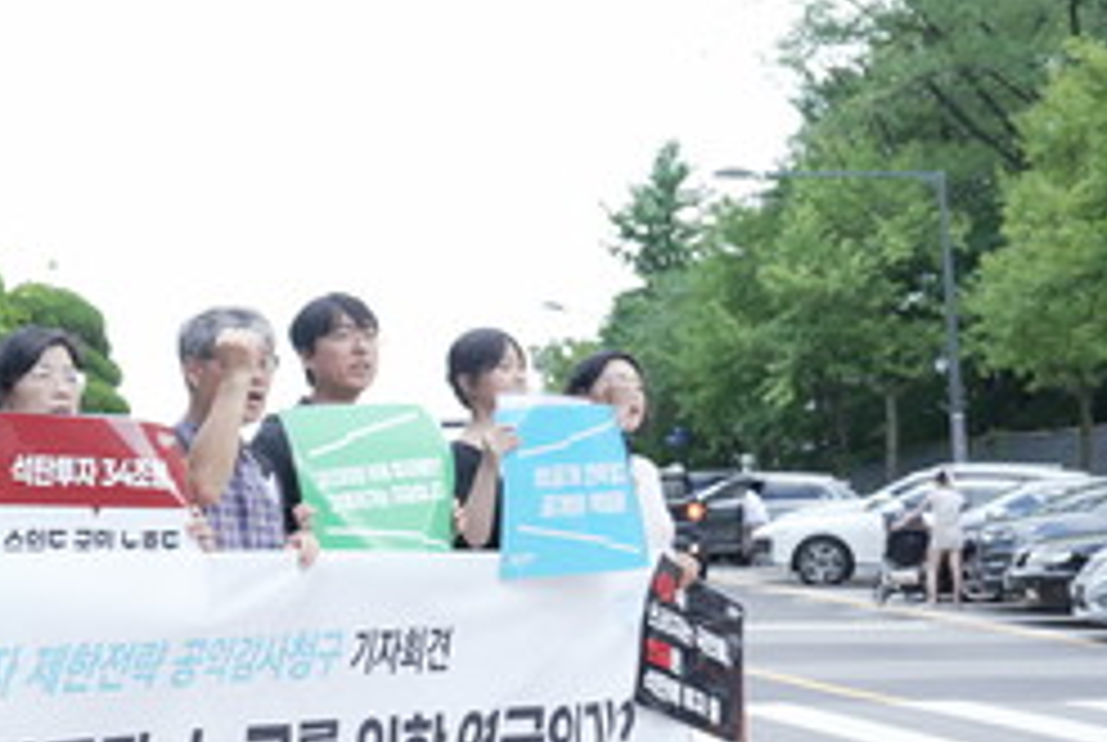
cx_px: -176
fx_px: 2403
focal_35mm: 78
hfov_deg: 23.9
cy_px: 605
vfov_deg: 17.4
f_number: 5.6
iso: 320
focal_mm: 32
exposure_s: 1/250
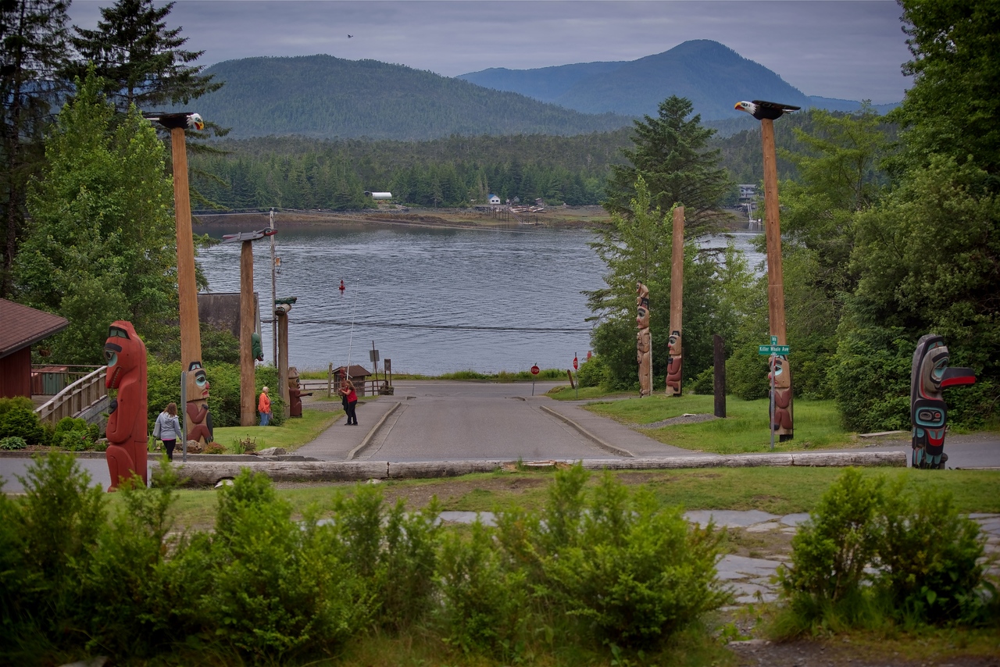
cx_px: 500
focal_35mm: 70
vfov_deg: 19.5
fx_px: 1945
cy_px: 334
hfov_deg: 28.8
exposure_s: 1/160
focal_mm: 70
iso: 100
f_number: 5
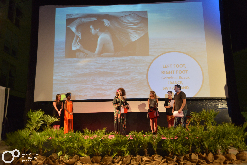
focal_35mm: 29
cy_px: 82
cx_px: 124
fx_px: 199
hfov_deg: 63.6
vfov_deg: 45.0
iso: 2000
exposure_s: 1/40
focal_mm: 29
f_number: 5
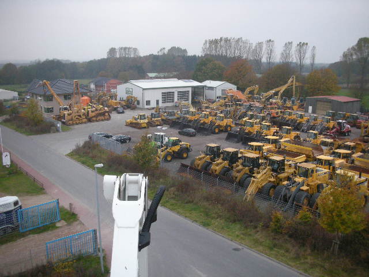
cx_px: 184
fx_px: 373
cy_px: 138
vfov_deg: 40.7
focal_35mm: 35
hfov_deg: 52.6
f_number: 2.8
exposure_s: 1/127
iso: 212
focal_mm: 5.8
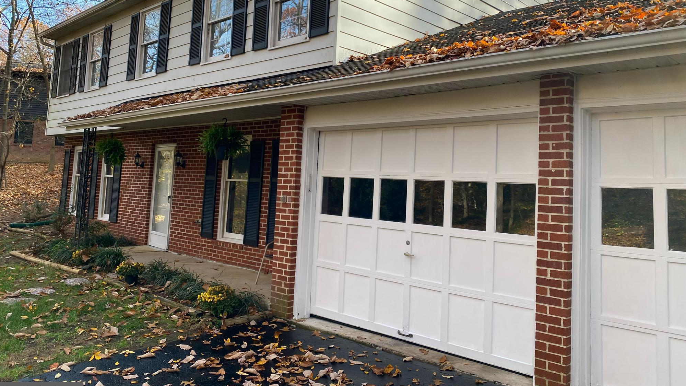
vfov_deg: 39.9
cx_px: 349
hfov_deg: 66.1
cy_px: 147
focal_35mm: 29
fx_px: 528
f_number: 1.8
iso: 32
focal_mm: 4.25
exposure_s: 1/300
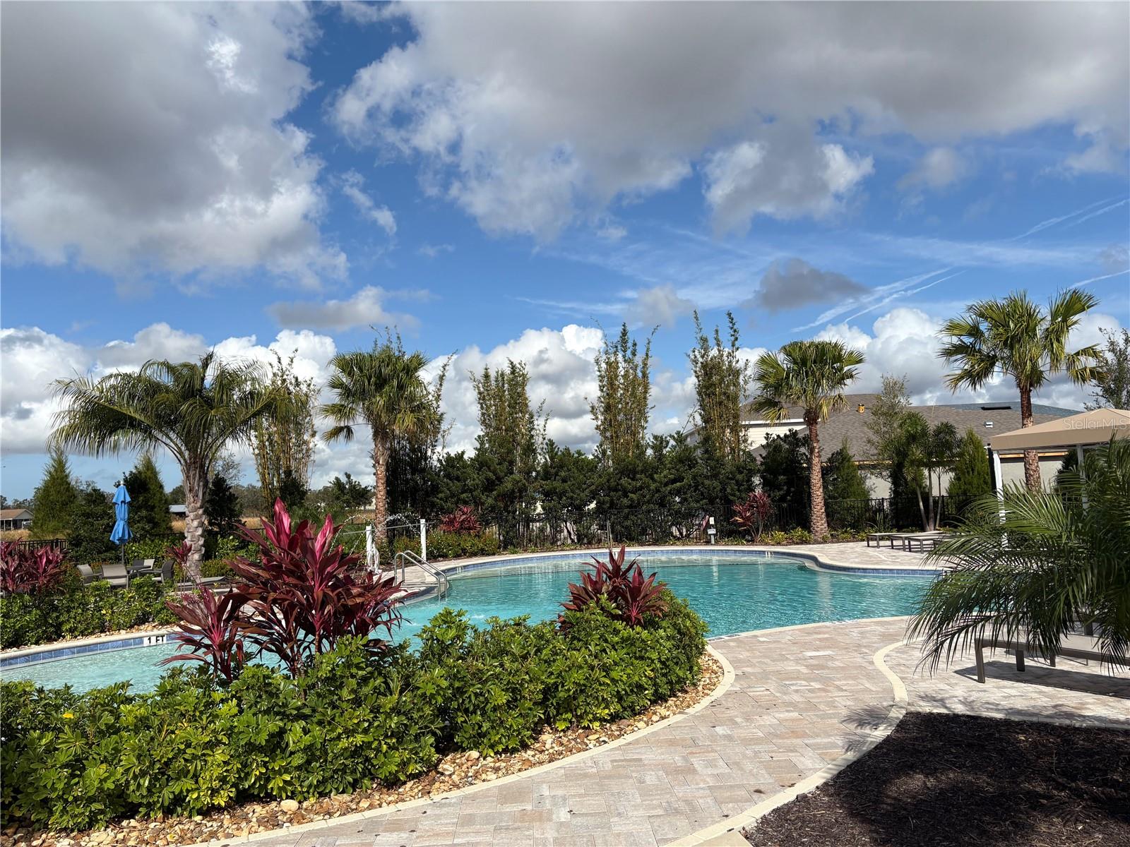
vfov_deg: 53.1
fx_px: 849
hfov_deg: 67.3
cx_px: 565
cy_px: 424
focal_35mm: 26
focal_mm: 5.96
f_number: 1.6
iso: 50
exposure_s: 1/6329
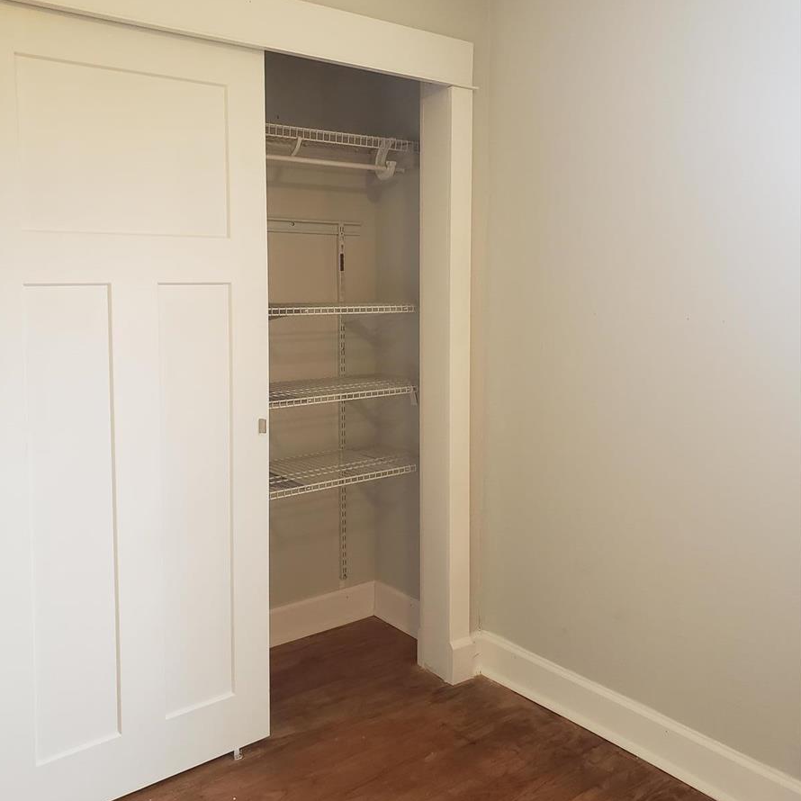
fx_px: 812
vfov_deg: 52.3
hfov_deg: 52.5
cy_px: 335
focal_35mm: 31
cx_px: 398
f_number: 2.4
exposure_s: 1/60
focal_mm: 4.3
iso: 320
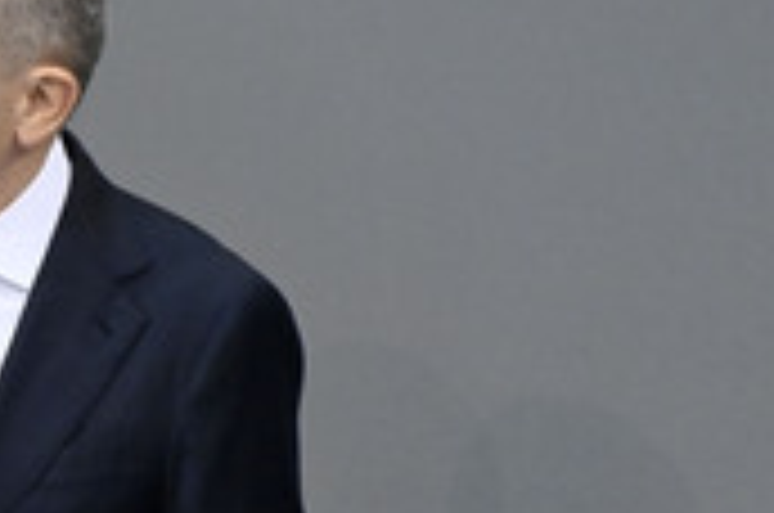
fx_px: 28134
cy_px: 482
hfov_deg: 1.6
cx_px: -146
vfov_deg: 1.0
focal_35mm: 1311
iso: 10000
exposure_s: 1/400
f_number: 5.6
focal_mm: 500
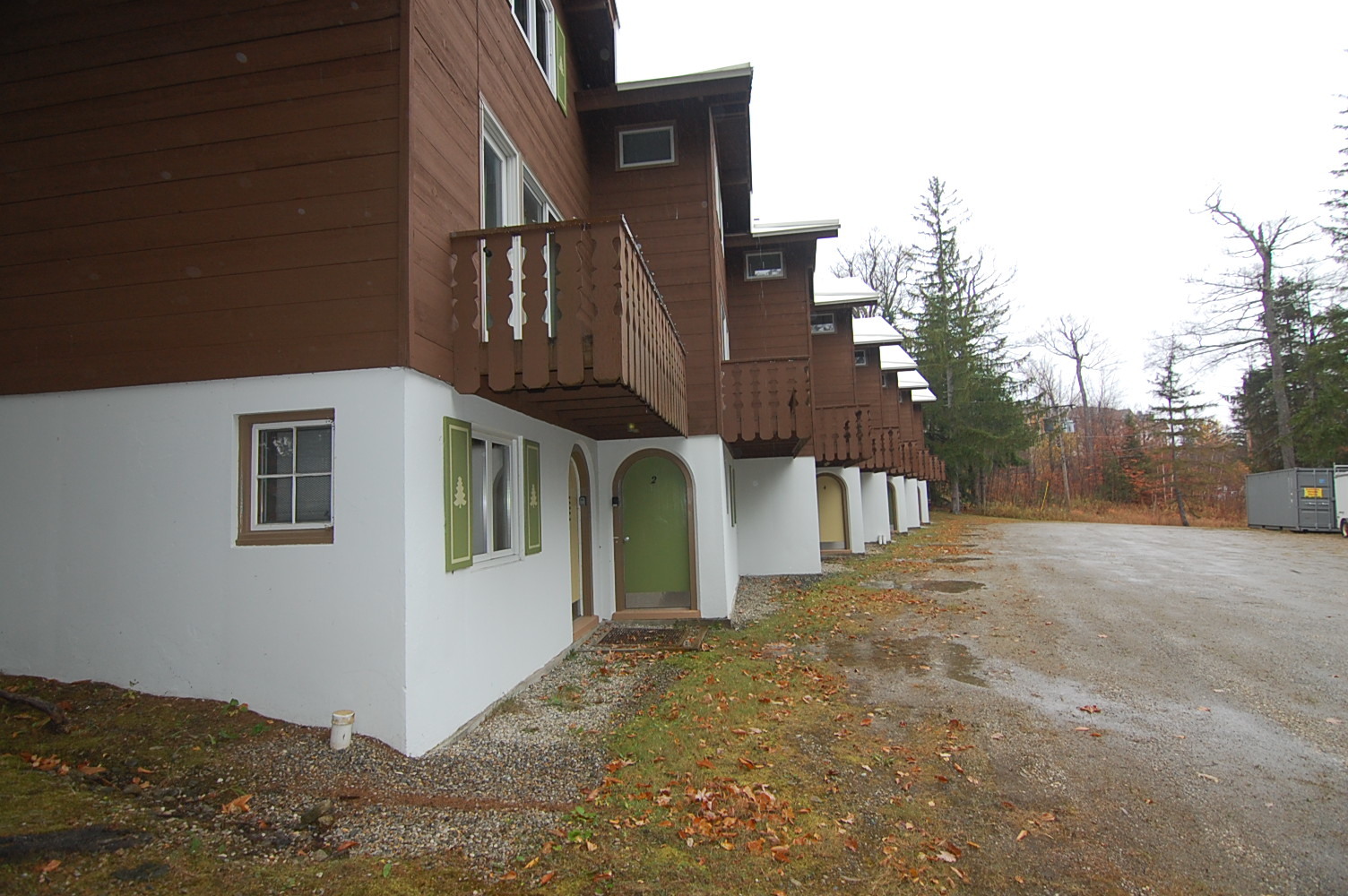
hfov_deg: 95.0
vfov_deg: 72.0
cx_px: 674
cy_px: 448
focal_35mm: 16
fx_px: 617
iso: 400
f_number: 4.5
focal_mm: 11
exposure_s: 1/80
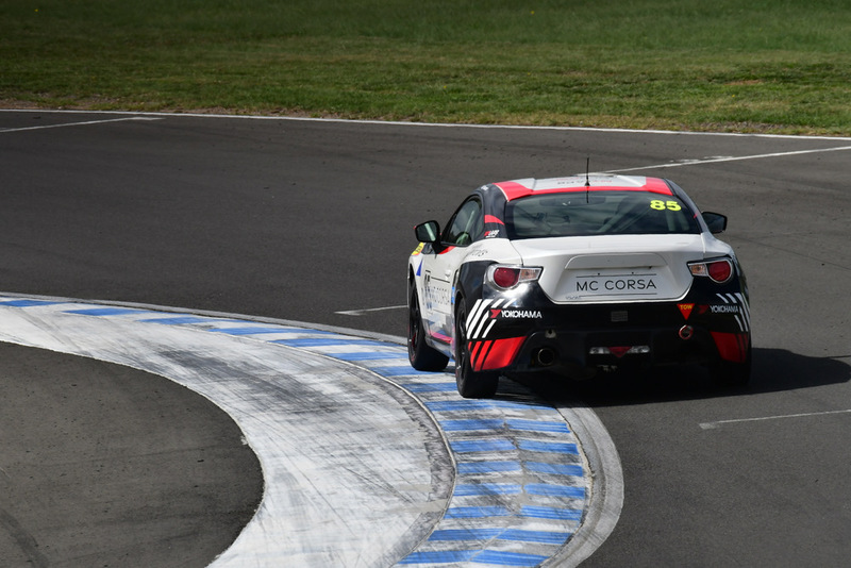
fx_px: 17735
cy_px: 284
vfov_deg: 1.8
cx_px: 426
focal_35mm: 750
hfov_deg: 2.7
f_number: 13
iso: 320
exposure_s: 1/640
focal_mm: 500
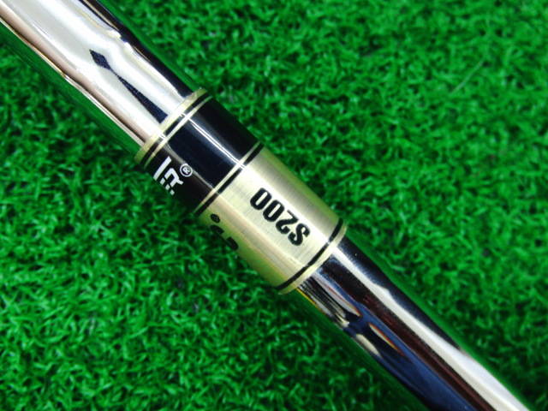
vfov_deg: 38.7
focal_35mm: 37
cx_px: 274
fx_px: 586
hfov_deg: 50.1
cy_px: 206
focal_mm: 6.42
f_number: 3.6
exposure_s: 1/30
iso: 400
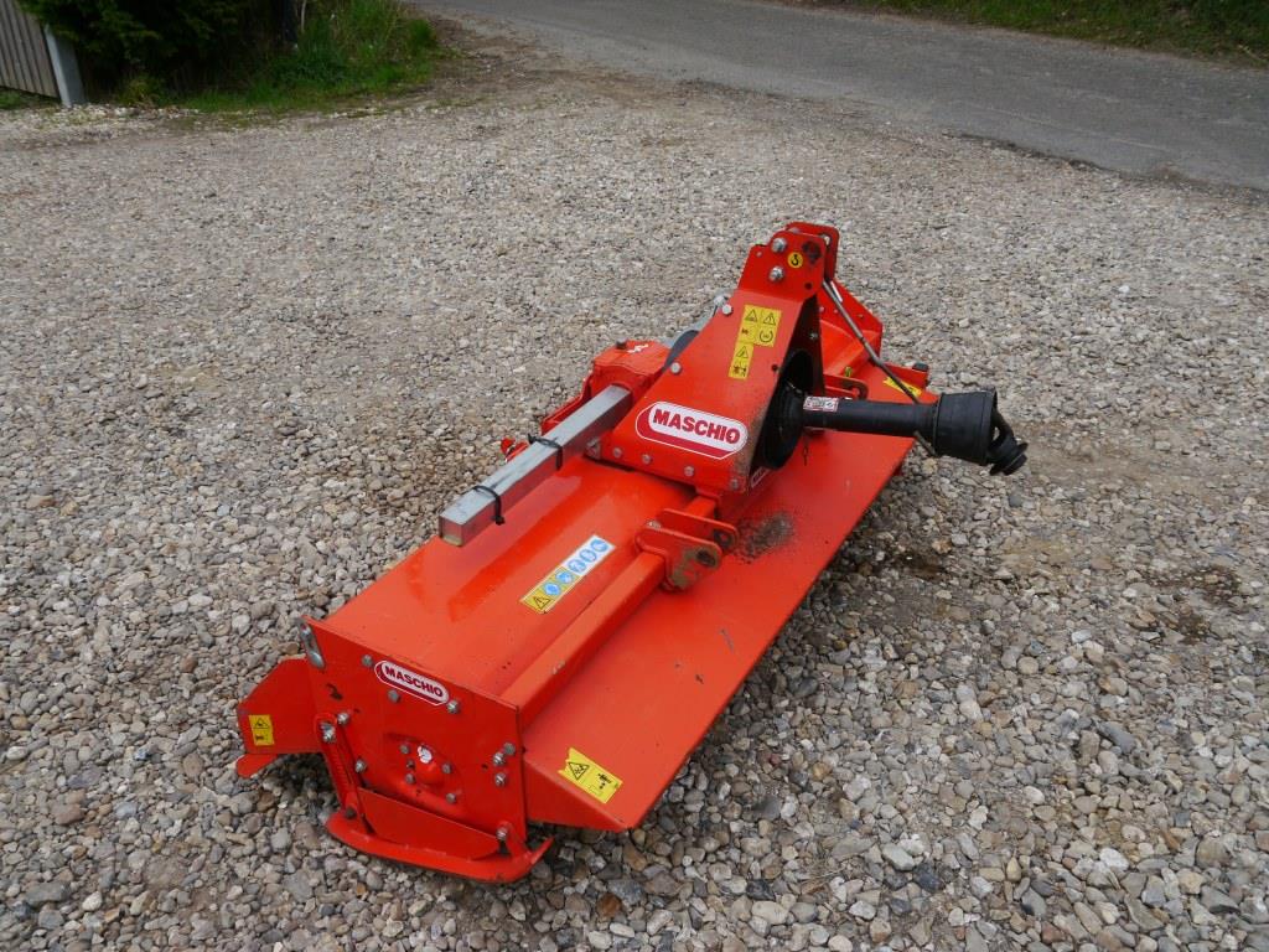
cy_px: 476
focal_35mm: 28
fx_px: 1026
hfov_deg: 63.4
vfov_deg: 49.7
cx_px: 634
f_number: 5.6
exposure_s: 1/200
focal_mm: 14
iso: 160
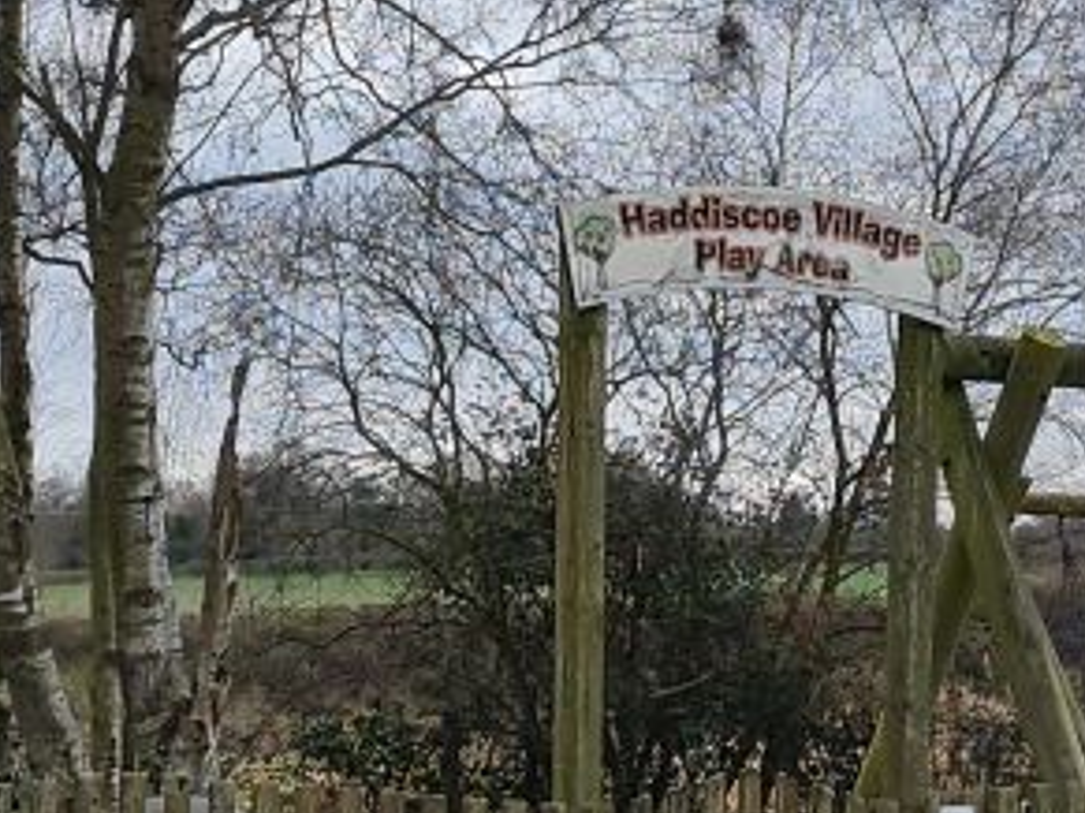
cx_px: 720
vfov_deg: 17.3
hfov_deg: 22.9
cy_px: 367
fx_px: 2663
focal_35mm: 85
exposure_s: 1/1513
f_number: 1.8
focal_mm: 5.4
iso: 50
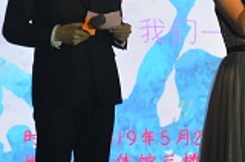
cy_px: 7
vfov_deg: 4.7
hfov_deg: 7.1
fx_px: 1975
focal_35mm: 291
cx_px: 141
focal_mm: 55
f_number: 5.6
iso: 320
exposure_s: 1/60
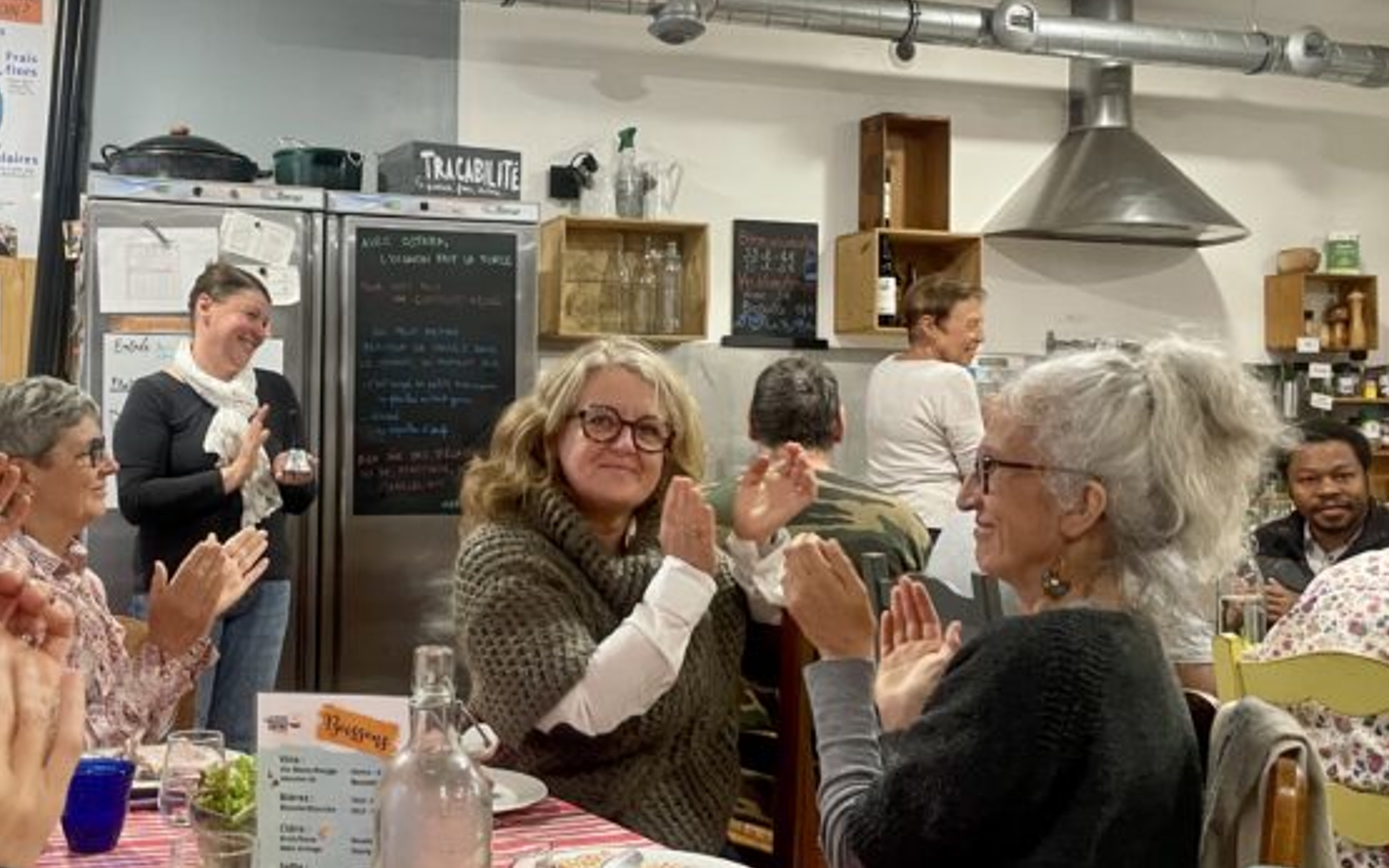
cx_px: 432
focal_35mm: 41
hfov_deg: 47.2
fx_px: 1552
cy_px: 369
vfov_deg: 31.2
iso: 200
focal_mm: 4.2
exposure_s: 1/50
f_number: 1.6
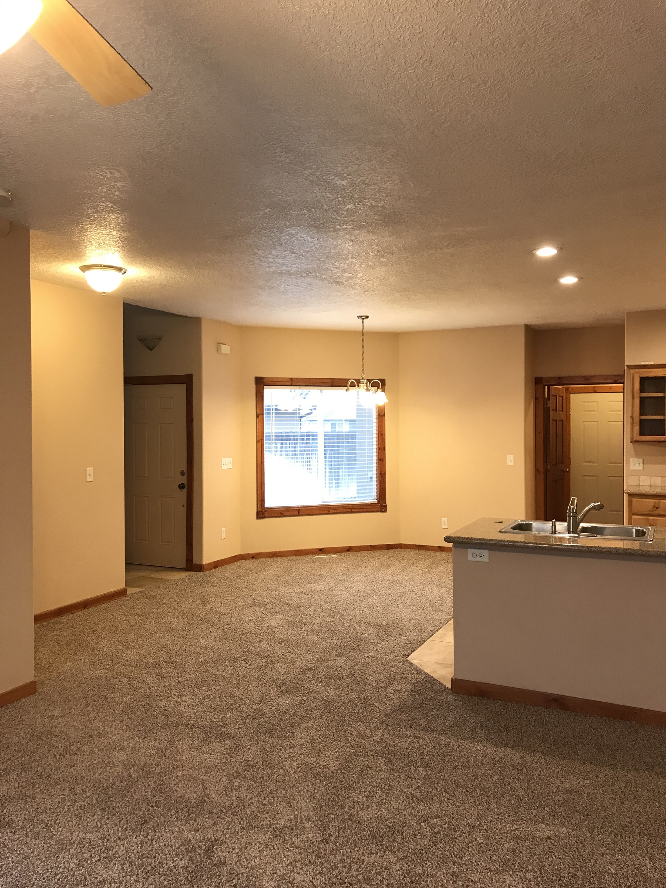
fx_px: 718
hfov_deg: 49.7
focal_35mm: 28
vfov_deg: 63.4
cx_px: 333
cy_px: 444
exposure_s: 1/17
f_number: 1.8
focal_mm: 3.99
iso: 40
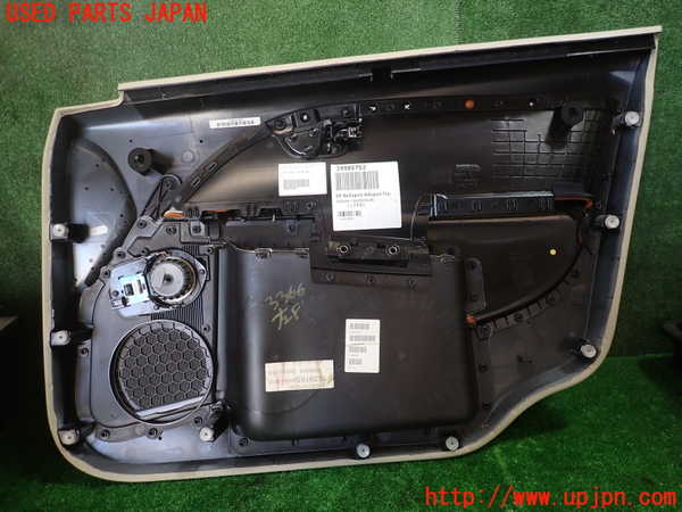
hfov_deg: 69.4
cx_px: 341
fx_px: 493
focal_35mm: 25
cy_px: 256
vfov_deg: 54.9
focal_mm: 4.5
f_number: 2
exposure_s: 1/60
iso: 160
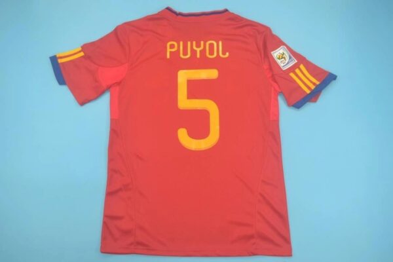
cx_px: 196
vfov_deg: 40.0
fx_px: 360
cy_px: 131
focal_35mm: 33
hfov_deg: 57.2
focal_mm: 22
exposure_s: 1/80
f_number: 3.8
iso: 200
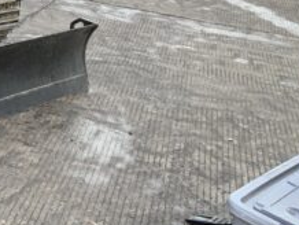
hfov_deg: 20.3
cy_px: -88
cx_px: -125
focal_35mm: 85
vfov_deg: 16.2
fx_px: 735
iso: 16
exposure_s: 1/422
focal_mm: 3
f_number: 1.8
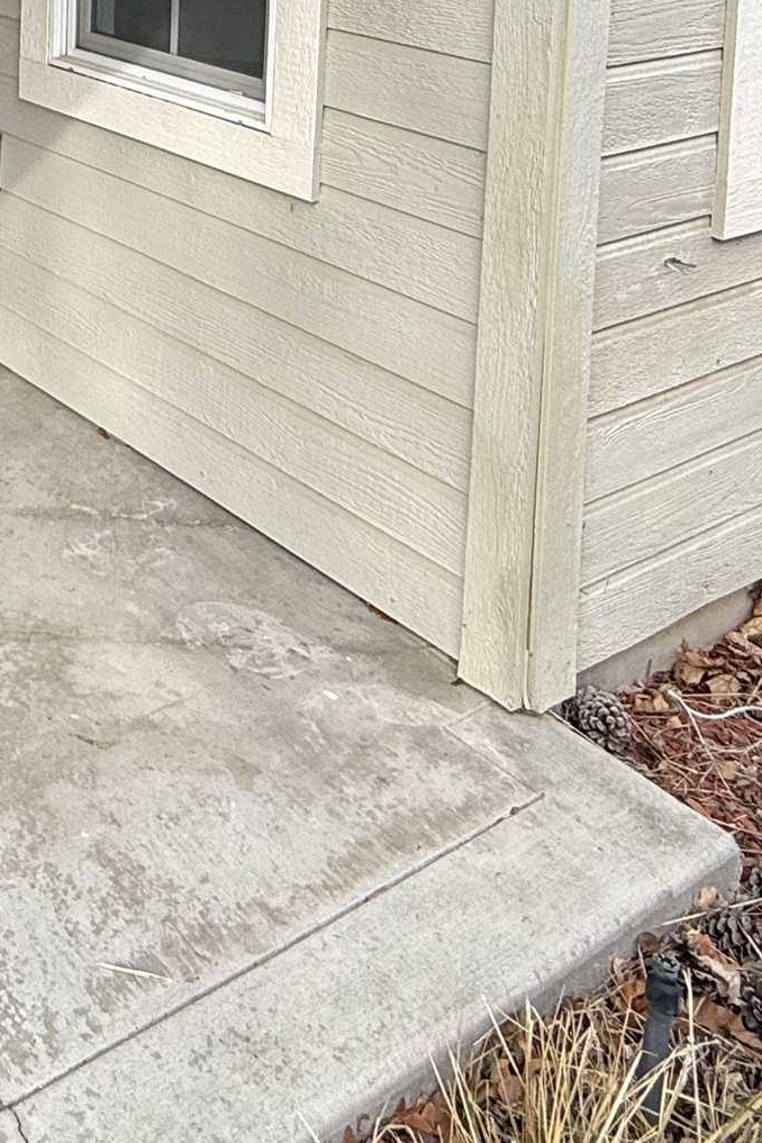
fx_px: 1397
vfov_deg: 37.4
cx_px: -173
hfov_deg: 26.7
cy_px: -111
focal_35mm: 44
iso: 50
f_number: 2.2
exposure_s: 1/298
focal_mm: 2.22
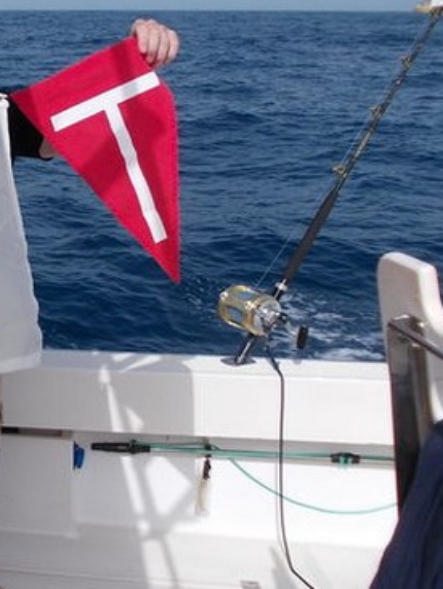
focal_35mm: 48
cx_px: -29
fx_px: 818
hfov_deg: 28.0
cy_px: 278
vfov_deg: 39.6
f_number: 5.4
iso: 80
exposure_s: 1/500
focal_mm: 4
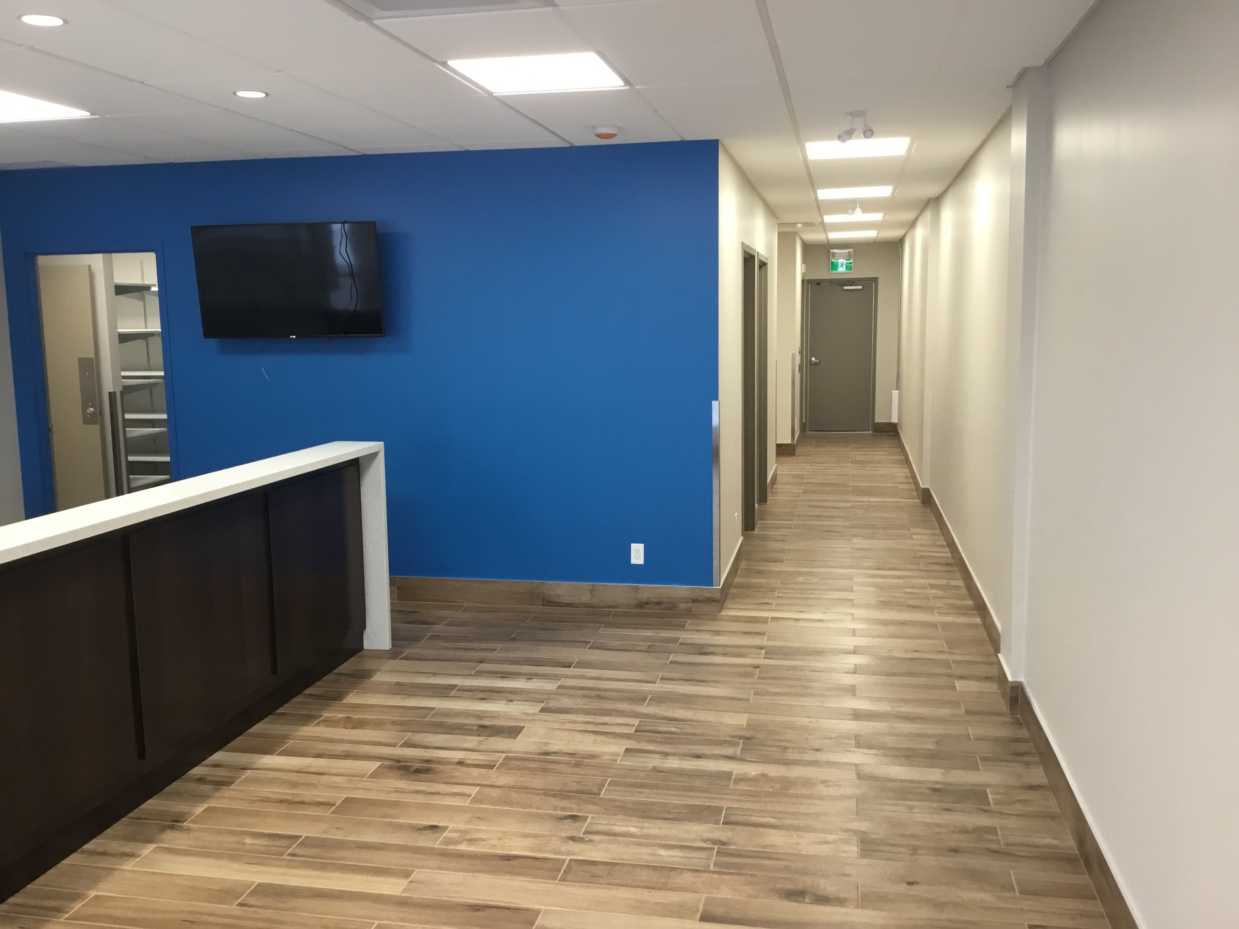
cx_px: 620
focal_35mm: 31
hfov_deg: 58.4
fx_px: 1110
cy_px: 464
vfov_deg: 45.4
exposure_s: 1/30
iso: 64
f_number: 2.4
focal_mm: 3.3
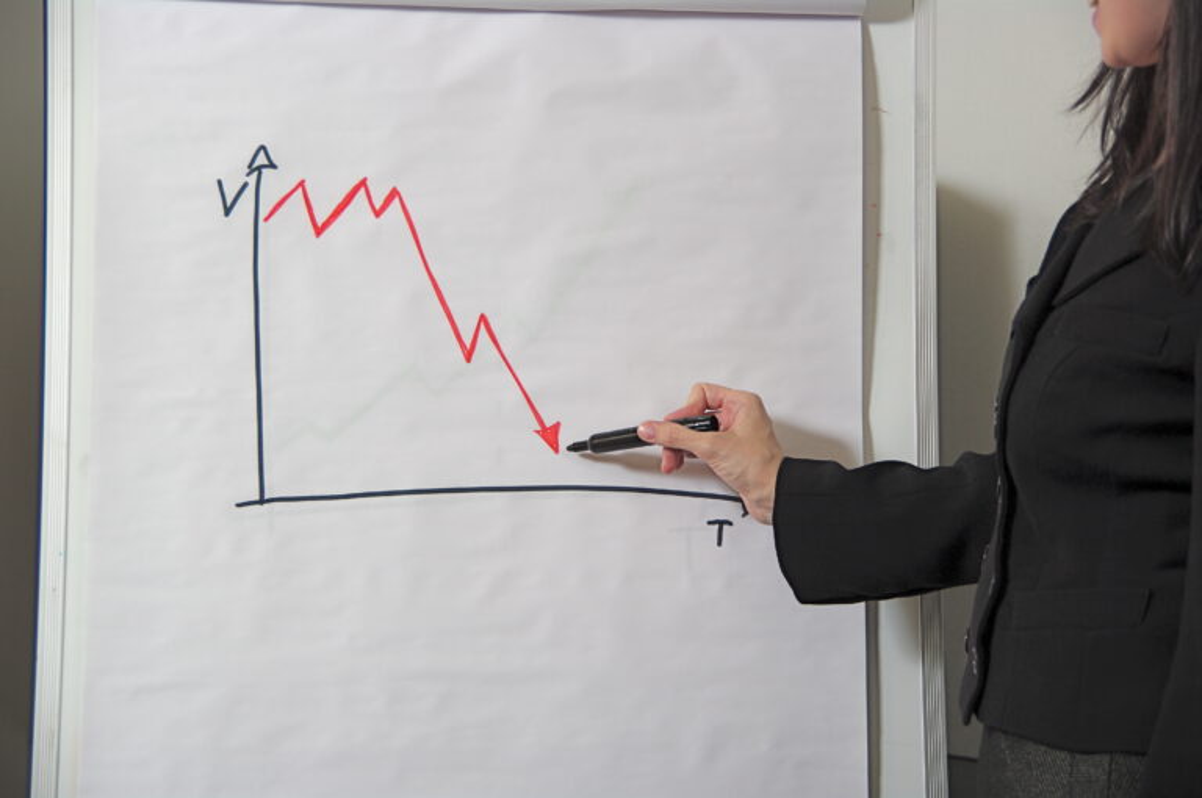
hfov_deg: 16.1
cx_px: 601
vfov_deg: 10.7
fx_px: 4252
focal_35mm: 128
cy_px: 399
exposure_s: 1/180
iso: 100
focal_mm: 85
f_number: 5.6
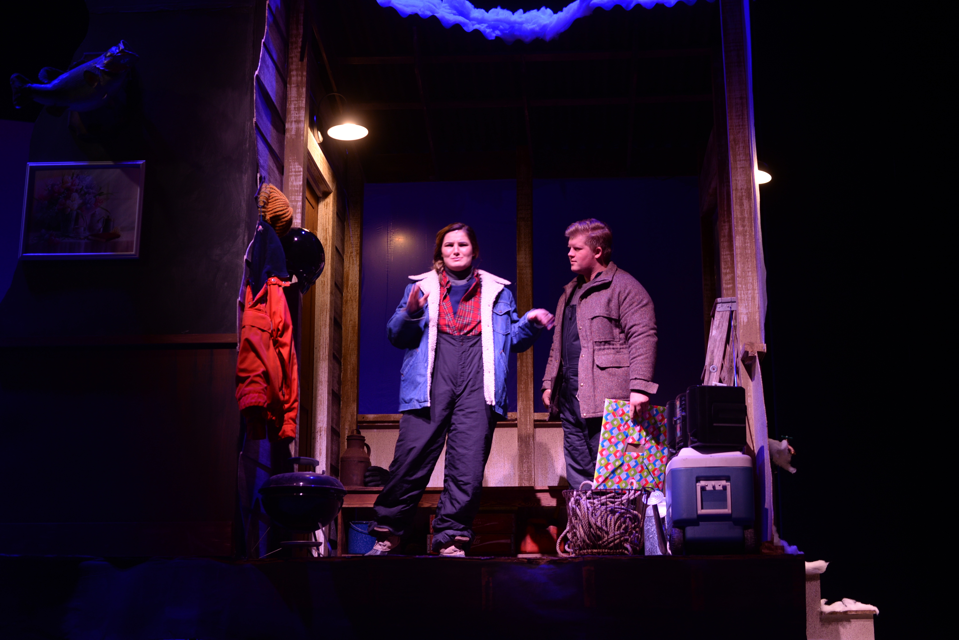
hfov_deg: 39.6
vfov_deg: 27.0
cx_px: 480
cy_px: 320
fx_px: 1332
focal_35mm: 50
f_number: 4.5
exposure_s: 1/60
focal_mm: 50
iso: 640
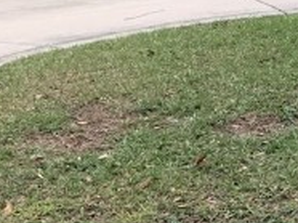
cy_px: -292
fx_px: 1376
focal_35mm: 160
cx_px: 803
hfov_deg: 10.1
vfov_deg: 8.5
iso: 16
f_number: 1.8
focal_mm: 3
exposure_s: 1/432
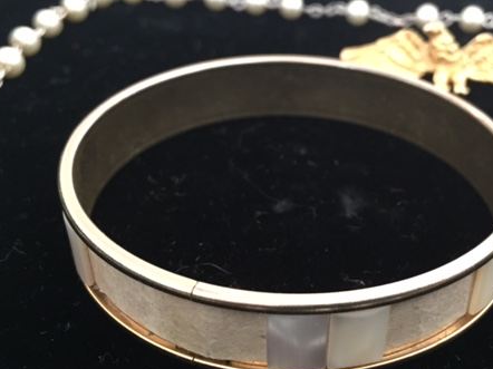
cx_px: 321
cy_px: 196
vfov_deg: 34.3
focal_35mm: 42
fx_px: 598
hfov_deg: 44.3
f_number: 2.2
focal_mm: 4.15
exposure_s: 1/17
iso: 250
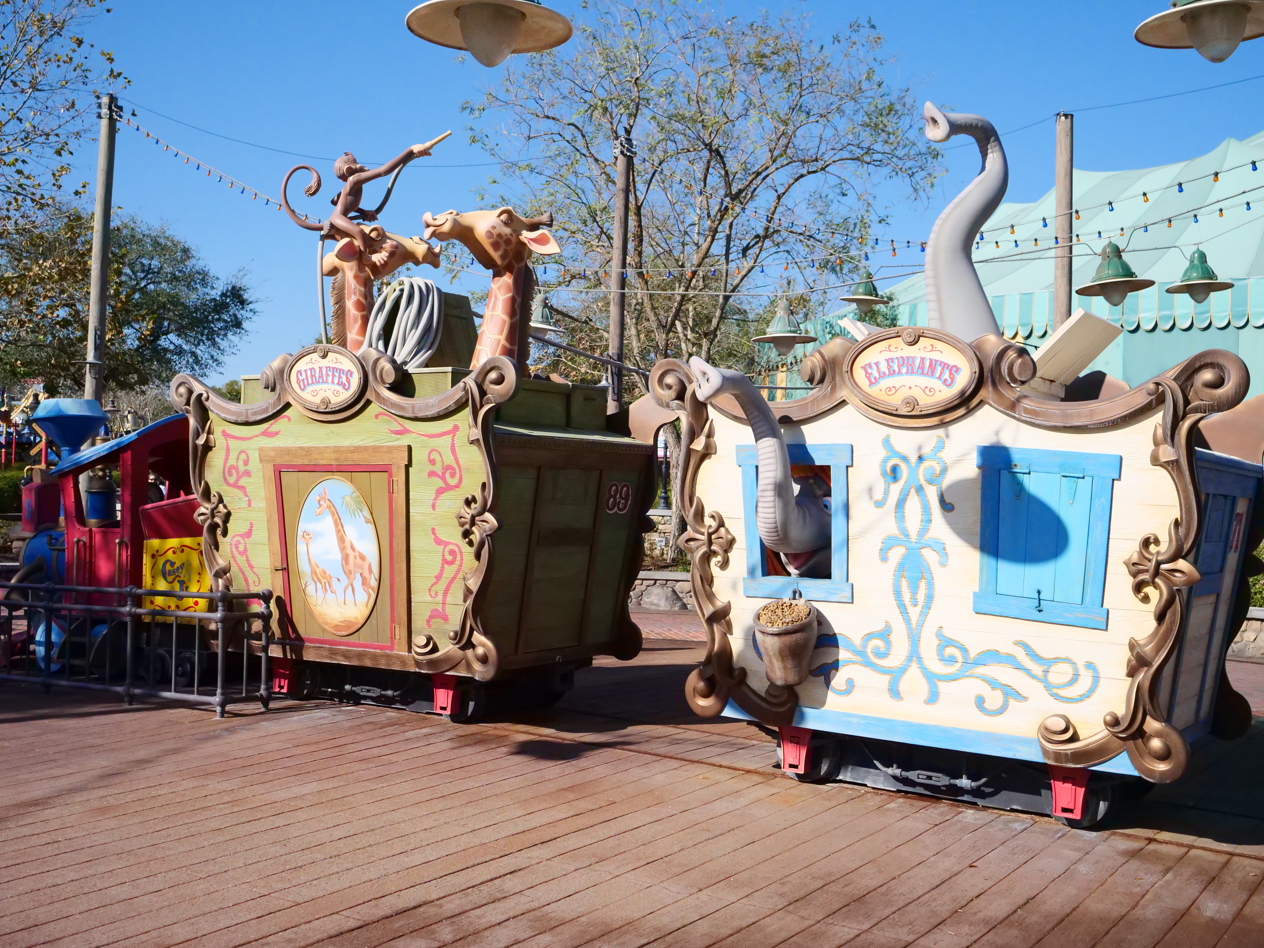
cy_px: 474
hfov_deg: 49.0
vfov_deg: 37.7
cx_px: 632
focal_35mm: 38
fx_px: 1388
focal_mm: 19
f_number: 3.2
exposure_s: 1/32000
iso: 3200
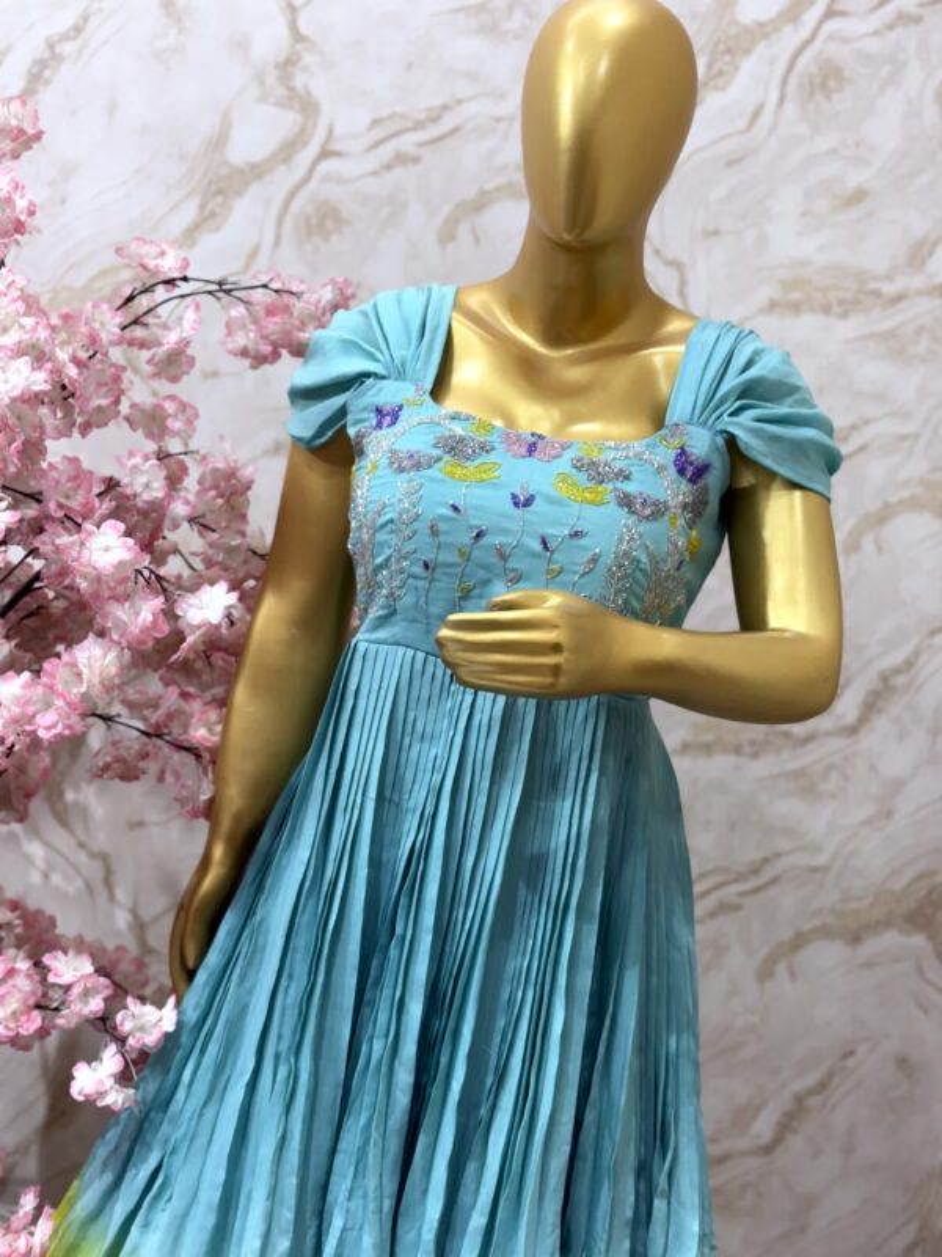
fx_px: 1887
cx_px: 471
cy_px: 628
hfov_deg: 28.0
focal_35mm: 52
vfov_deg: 36.8
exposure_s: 1/50
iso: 32
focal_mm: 5.96
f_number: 1.6
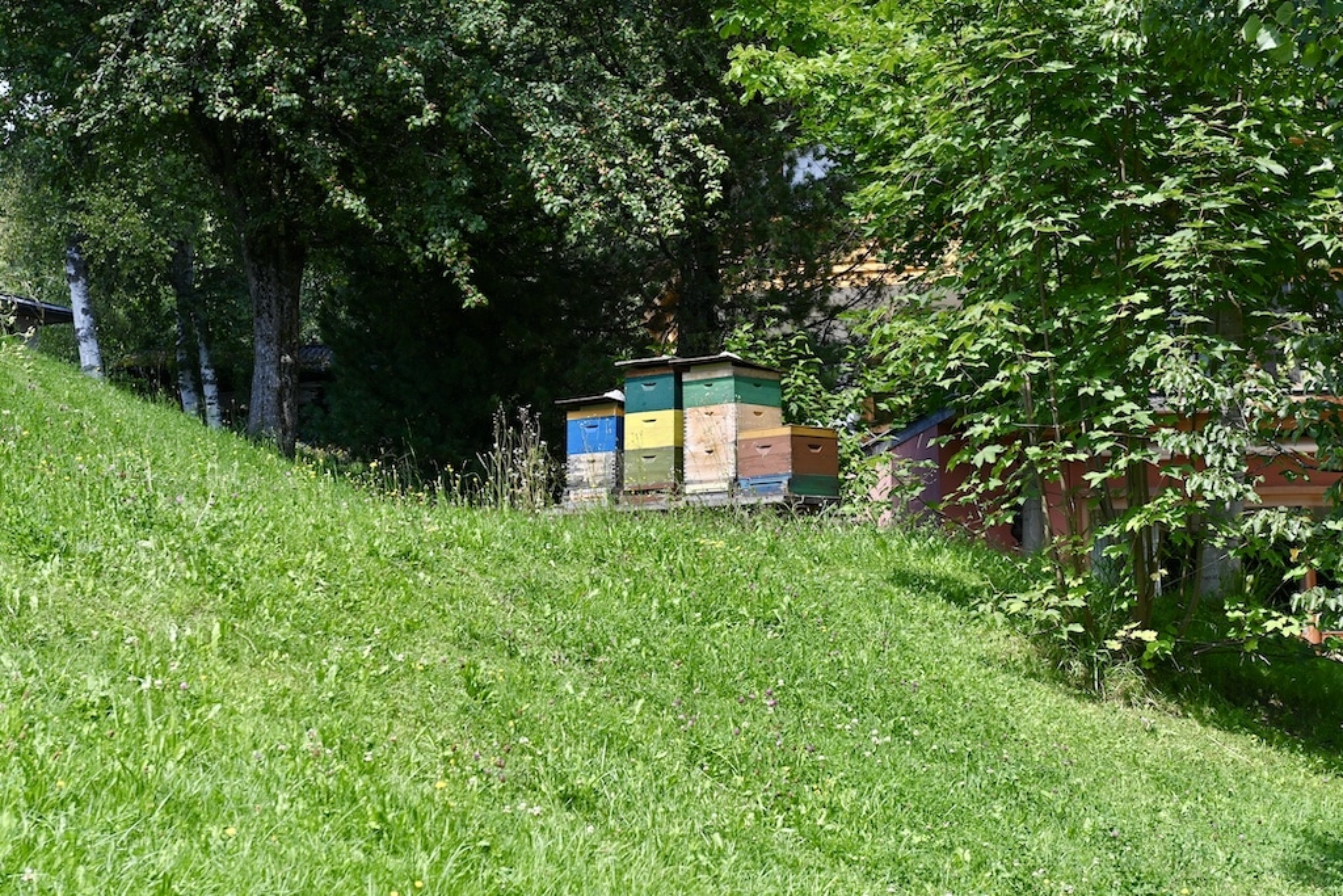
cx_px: 672
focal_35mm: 70
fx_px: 2612
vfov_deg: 19.5
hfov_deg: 28.8
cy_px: 448
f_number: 7.1
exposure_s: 1/125
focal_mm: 70
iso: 100
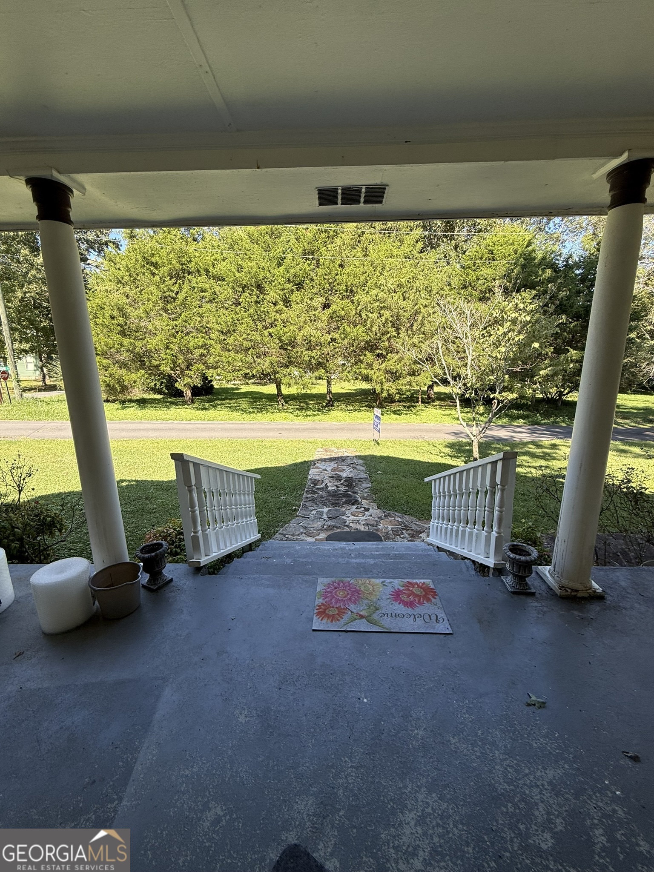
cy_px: 436
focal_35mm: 14
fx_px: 353
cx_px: 327
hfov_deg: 85.7
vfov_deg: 102.1
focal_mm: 2.22
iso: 50
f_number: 2.2
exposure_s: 1/430
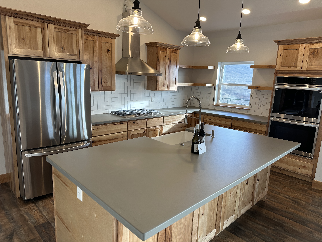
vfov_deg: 56.8
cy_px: 121
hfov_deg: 71.6
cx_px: 161
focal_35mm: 24
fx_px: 223
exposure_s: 1/120
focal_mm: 6.86
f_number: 1.78
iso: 64
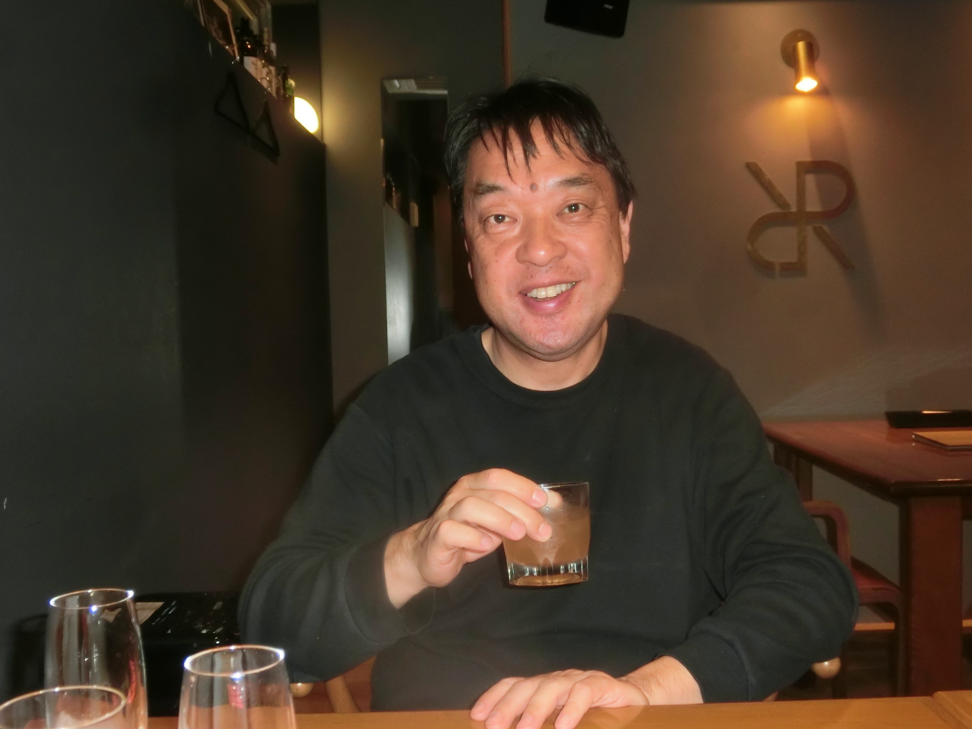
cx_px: 486
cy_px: 364
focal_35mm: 40
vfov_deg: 36.0
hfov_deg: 46.8
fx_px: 1123
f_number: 4
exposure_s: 1/8
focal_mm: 7.15
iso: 400
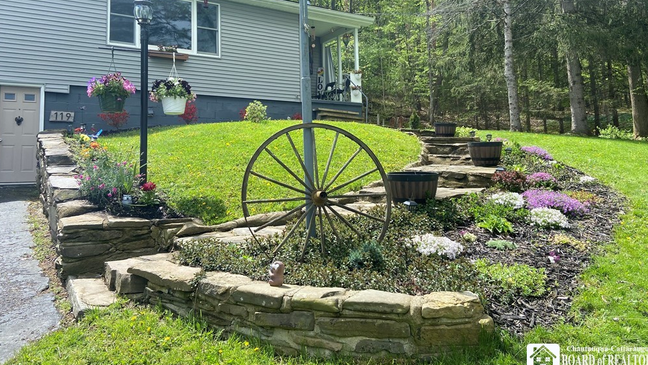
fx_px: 498
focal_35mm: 29
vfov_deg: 39.8
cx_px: 327
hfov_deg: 66.1
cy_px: 128
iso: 32
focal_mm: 4.25
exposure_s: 1/1007
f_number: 1.8
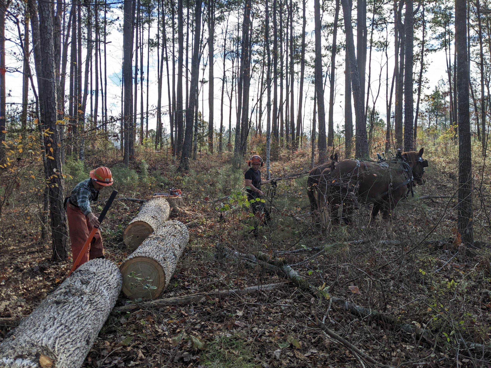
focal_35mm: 27
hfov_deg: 65.3
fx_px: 383
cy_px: 184
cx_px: 246
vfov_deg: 51.4
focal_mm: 4.44
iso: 47
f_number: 1.8
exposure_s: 1/1117
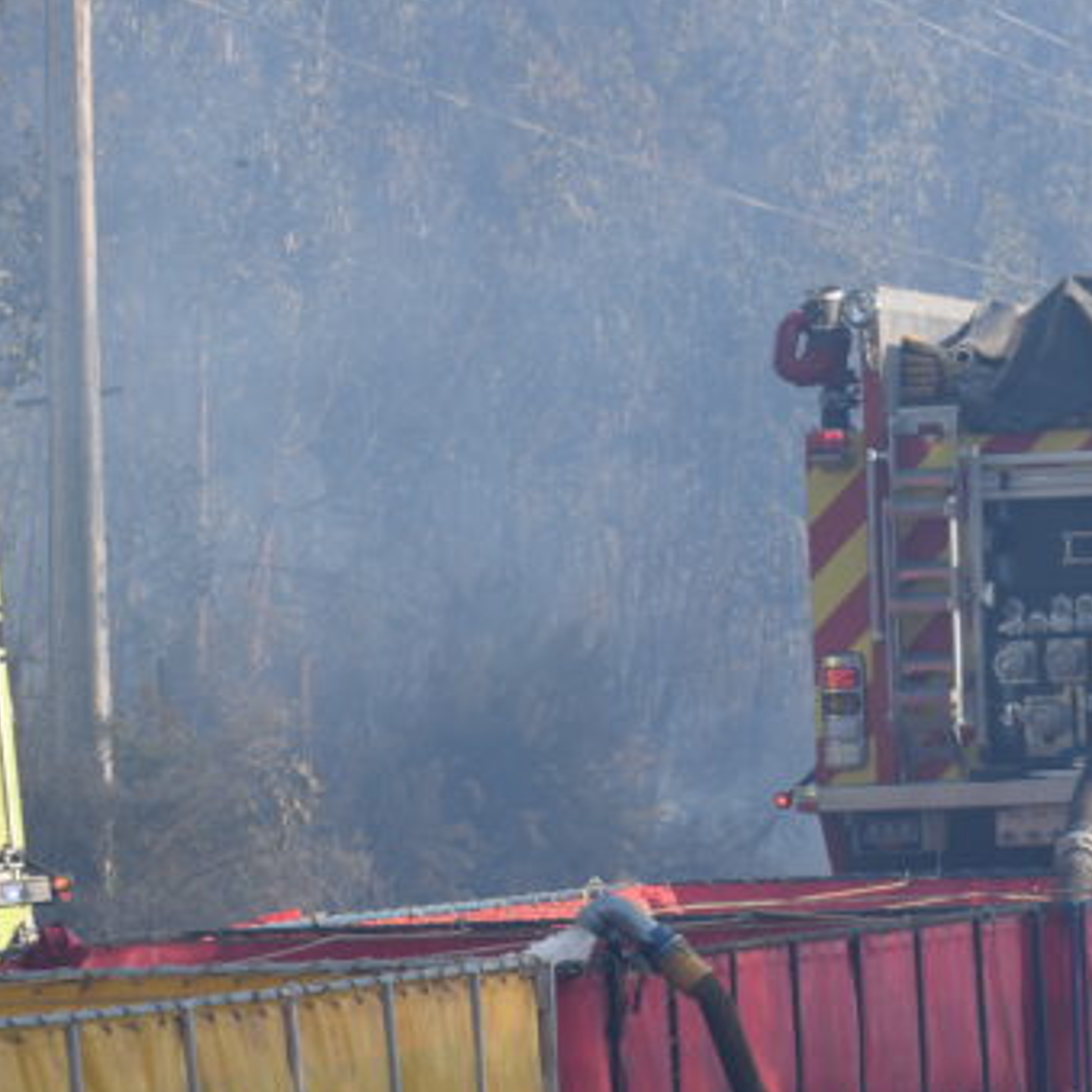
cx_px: 1176
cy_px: 696
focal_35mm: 225
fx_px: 8030
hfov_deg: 7.7
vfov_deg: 7.8
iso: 200
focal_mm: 78
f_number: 9
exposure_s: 1/320
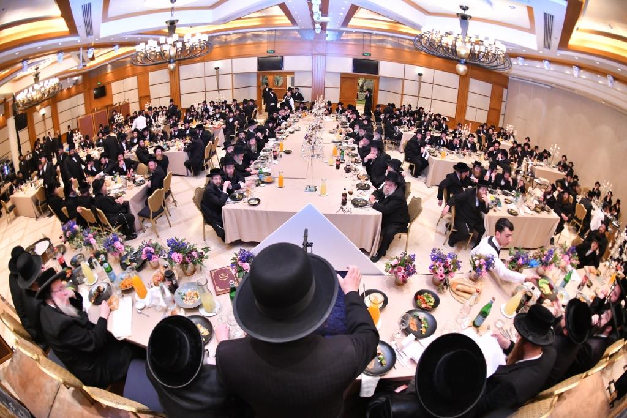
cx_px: 314
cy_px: 209
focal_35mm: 16
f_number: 4
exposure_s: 1/100
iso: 1600
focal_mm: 16
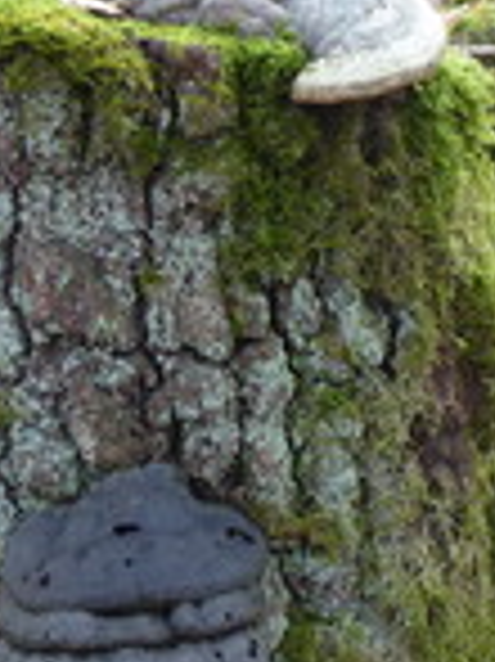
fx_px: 3876
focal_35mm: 203
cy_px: 304
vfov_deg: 9.8
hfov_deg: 7.3
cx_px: 320
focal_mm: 10.9
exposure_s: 1/60
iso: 250
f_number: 4.3
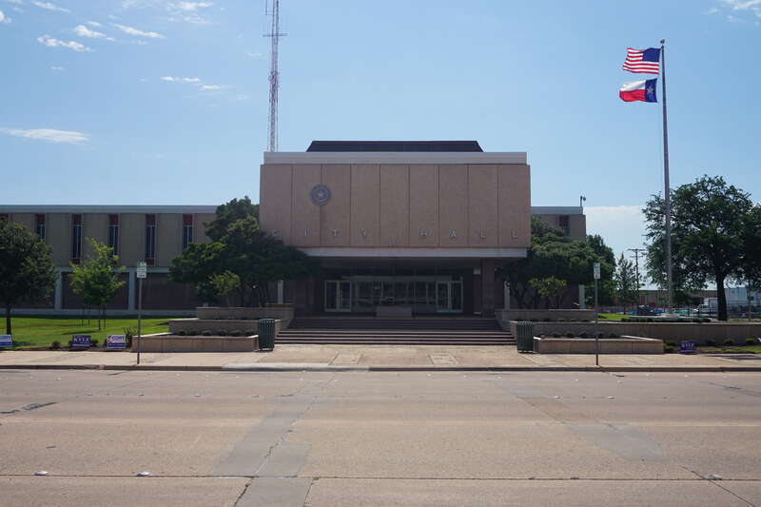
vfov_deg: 36.9
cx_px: 380
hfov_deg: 53.1
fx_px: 761
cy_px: 254
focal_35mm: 36
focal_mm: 24
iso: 100
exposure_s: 1/250
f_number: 11
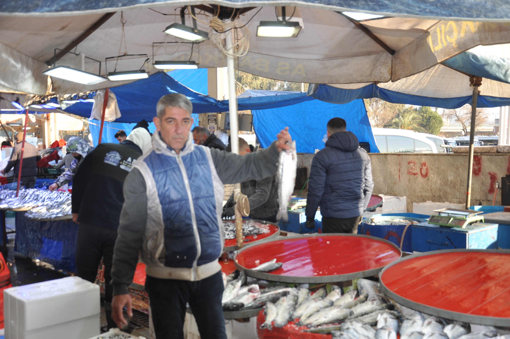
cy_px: 170
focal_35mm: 39
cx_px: 255
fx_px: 552
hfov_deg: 49.6
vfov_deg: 34.1
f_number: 4.5
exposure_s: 1/200
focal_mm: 26
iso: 200
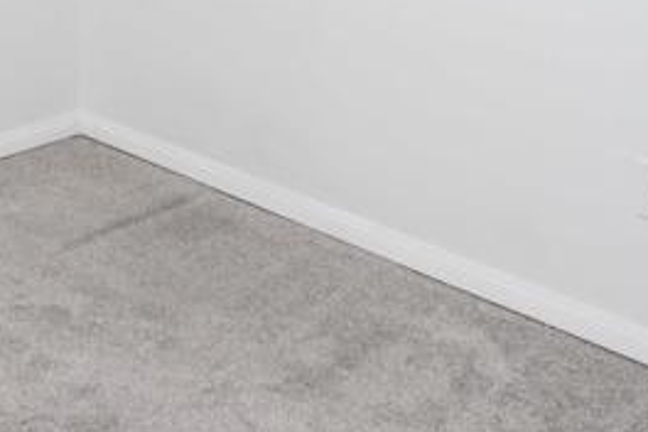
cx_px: -5
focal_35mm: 62
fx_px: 1116
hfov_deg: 30.1
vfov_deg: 18.8
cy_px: -252
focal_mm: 16
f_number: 7.1
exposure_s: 1/250
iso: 320
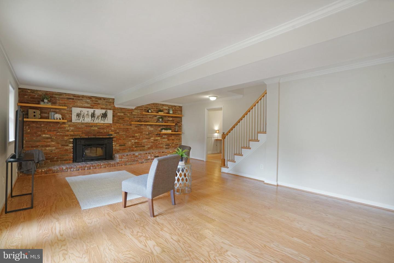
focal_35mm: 16
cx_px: 197
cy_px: 132
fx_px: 175
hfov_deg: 96.7
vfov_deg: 73.8
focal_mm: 16
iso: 1250
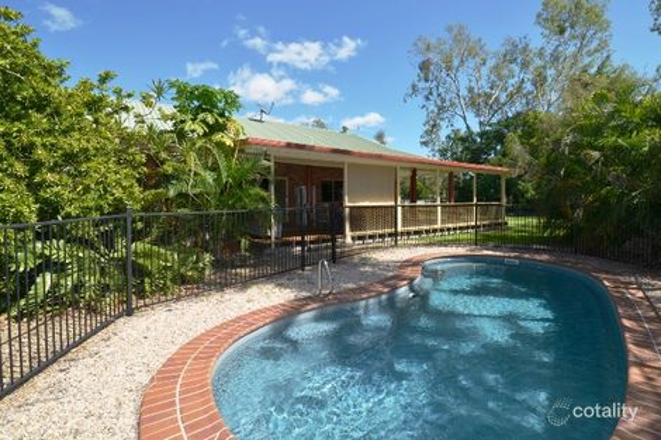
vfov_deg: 77.3
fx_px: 275
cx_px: 330
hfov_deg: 100.4
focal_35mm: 15
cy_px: 220
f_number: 8
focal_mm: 10
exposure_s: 1/250
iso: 100
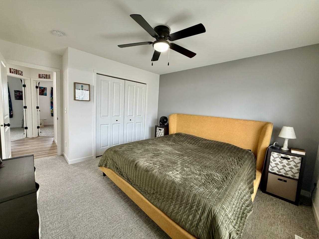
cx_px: 160
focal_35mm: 14
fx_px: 129
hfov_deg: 102.1
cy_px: 120
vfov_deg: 85.7
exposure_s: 1/120
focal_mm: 2.22
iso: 250
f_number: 2.2
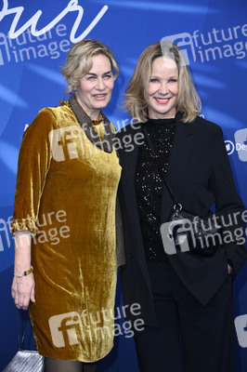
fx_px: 928
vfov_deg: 22.6
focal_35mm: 90
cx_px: 124
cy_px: 186
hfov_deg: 15.2
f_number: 5.6
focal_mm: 90
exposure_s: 1/250
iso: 1000
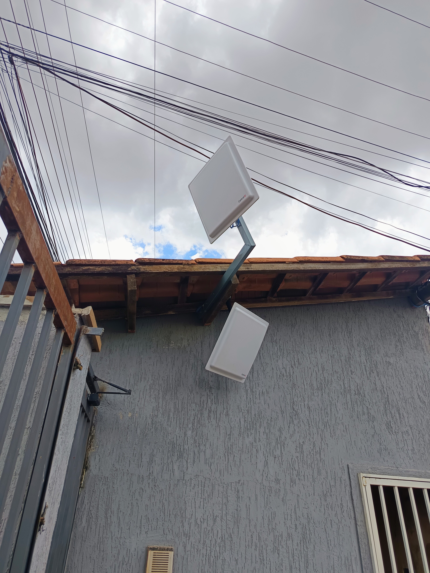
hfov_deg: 56.8
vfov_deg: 71.6
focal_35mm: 24
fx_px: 398
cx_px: 215
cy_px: 286
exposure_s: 1/365
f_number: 1.7
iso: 50
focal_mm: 5.31
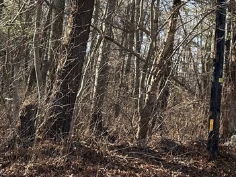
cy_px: 16
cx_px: 280
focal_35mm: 70
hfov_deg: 25.1
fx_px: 477
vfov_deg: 20.6
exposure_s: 1/894
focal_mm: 6.86
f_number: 1.78
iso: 80
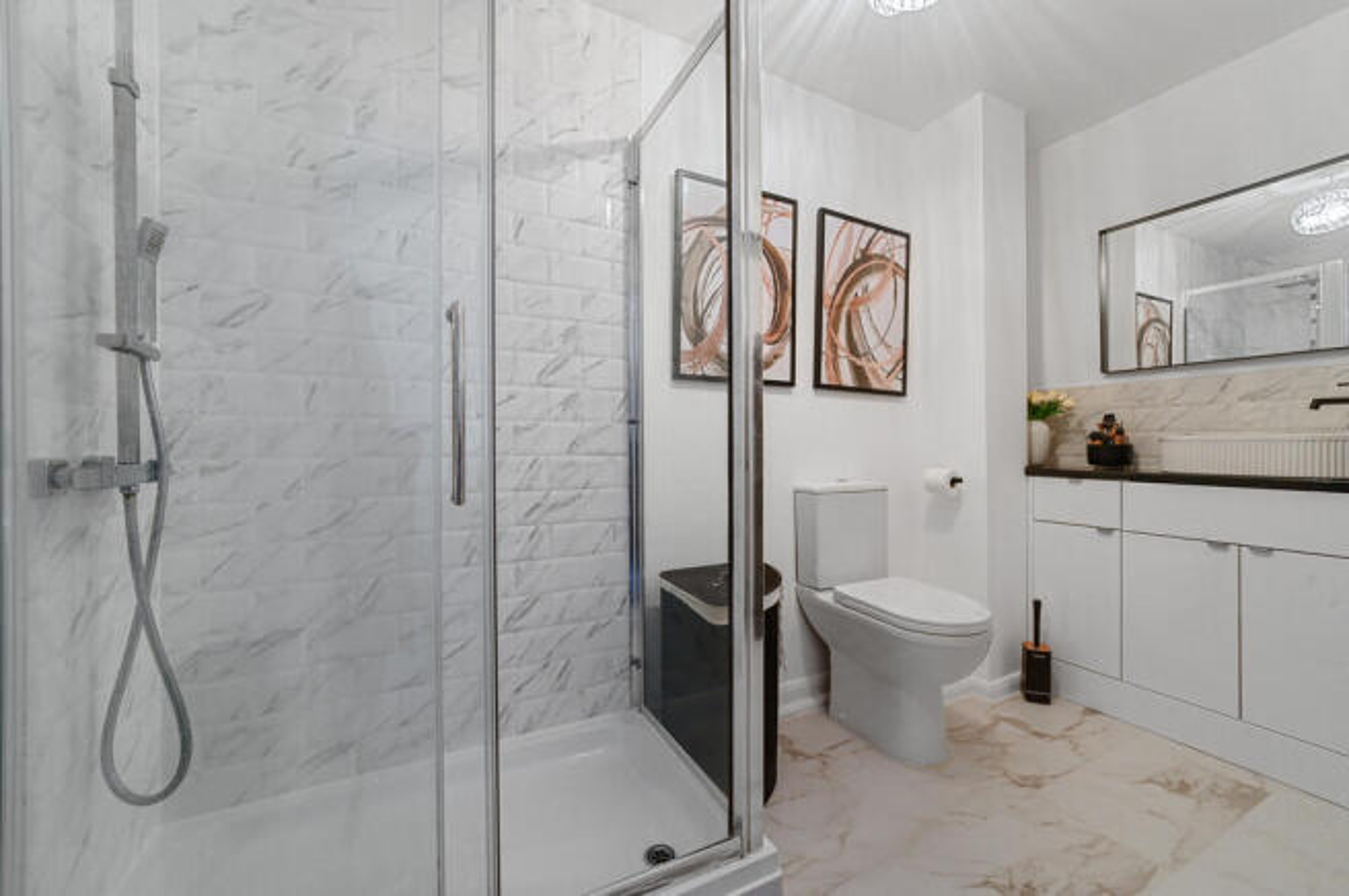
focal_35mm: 14
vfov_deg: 81.1
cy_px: 448
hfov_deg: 104.3
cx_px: 674
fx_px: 524
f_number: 9
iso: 400
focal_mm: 14
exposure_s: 1.6
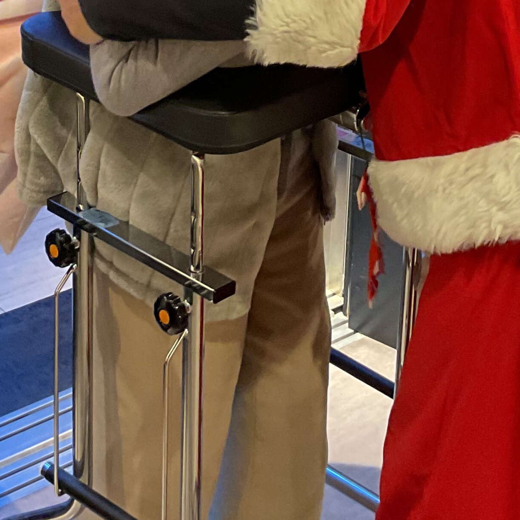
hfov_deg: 20.4
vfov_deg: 19.3
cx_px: 313
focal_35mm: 85
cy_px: -86
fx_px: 1445
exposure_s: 1/40
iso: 200
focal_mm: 3
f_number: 1.8
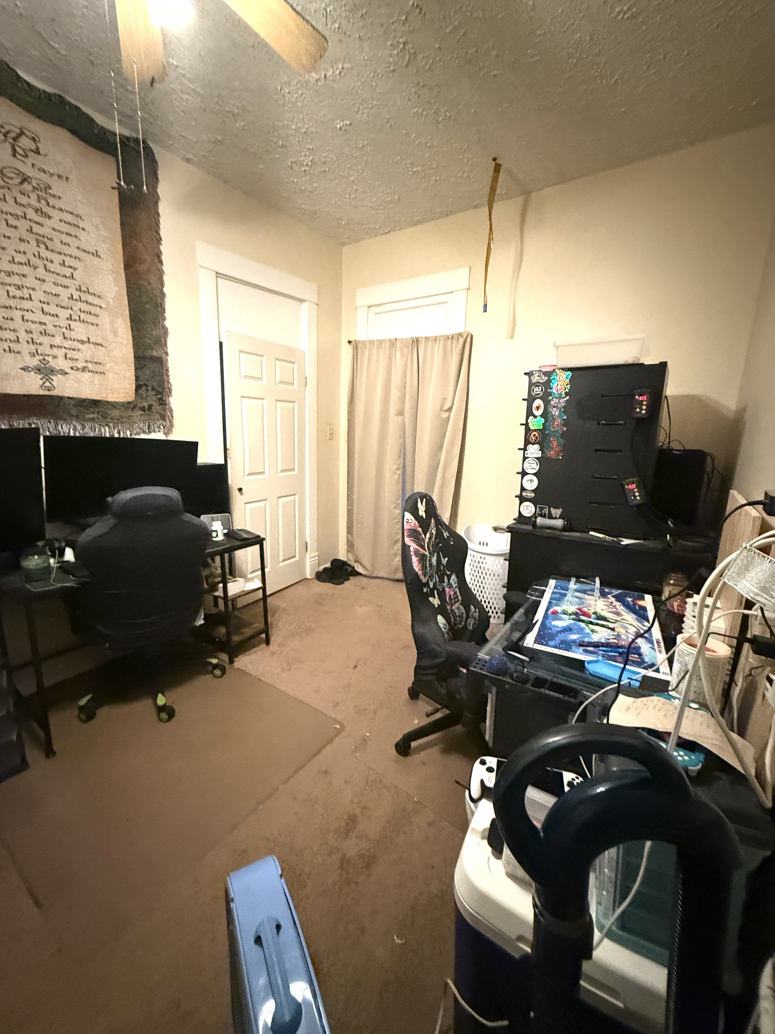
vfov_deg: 102.1
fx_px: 418
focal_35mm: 14
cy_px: 517
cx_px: 388
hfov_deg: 85.7
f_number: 2.2
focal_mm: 2.22
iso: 1000
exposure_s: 1/40
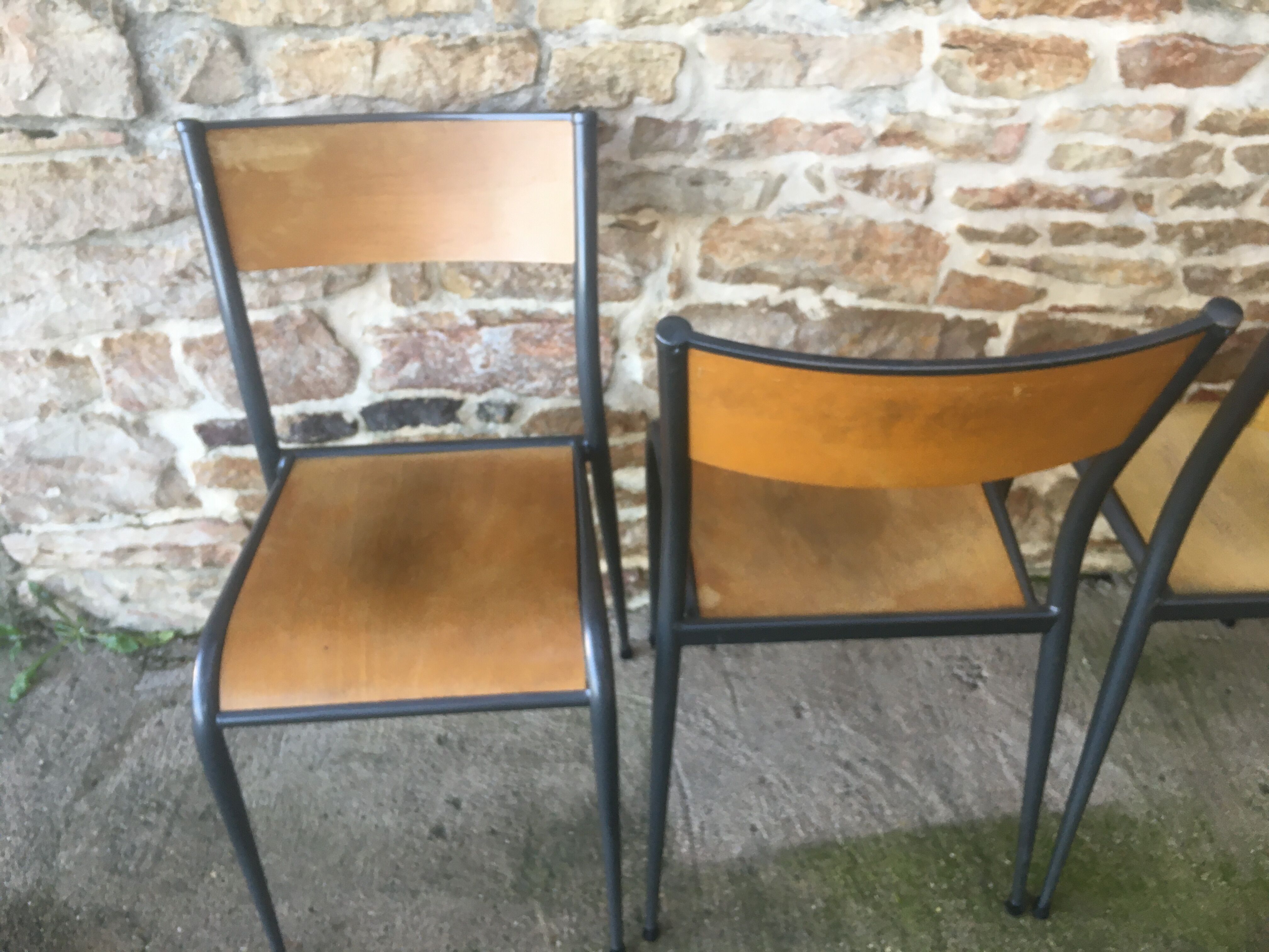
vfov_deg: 48.2
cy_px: 476
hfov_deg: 61.7
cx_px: 634
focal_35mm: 29
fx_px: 1063
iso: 25
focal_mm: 4.15
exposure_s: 1/33
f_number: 2.2
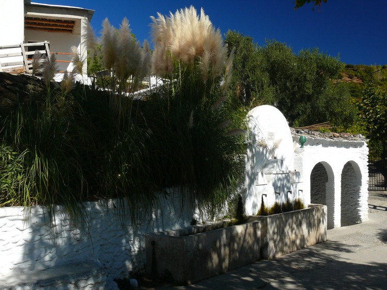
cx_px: 194
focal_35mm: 38
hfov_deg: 49.0
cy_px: 145
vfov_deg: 37.7
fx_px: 425
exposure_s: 1/200
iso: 100
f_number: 5
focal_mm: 8.1
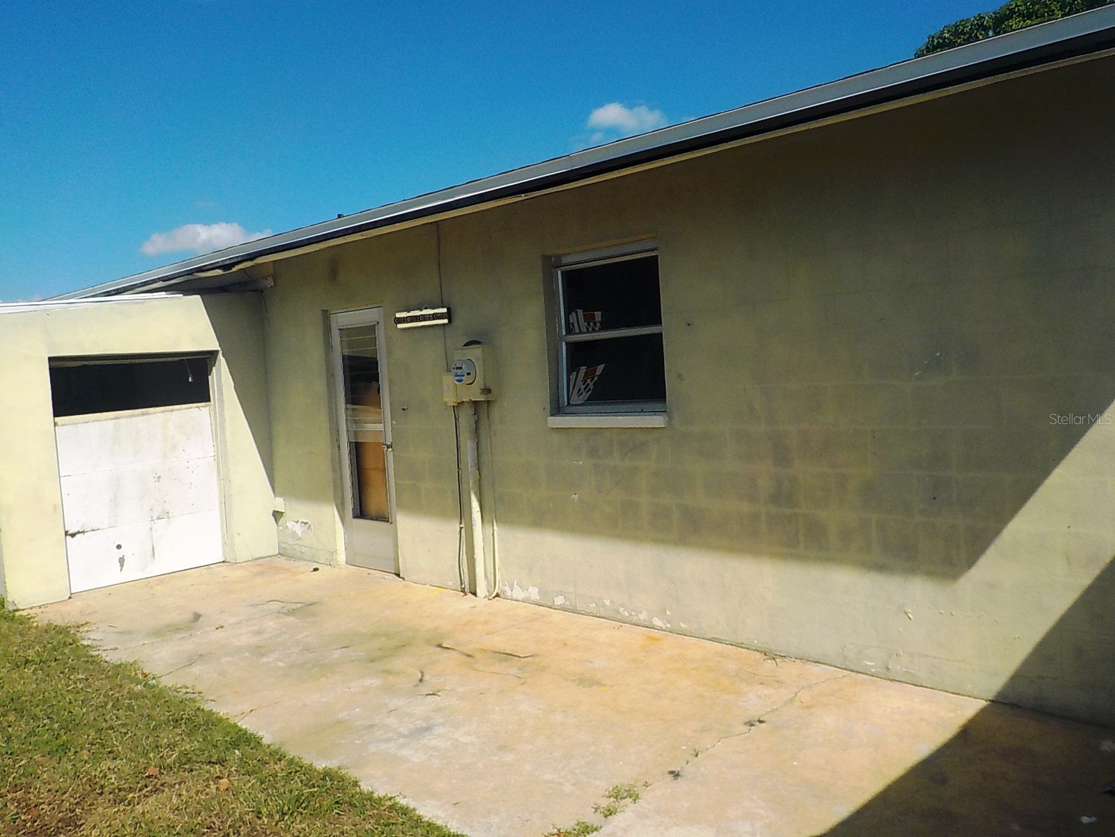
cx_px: 558
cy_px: 418
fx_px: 966
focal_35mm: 30
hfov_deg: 60.0
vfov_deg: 46.8
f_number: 6.6
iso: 125
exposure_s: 1/640
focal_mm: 4.1
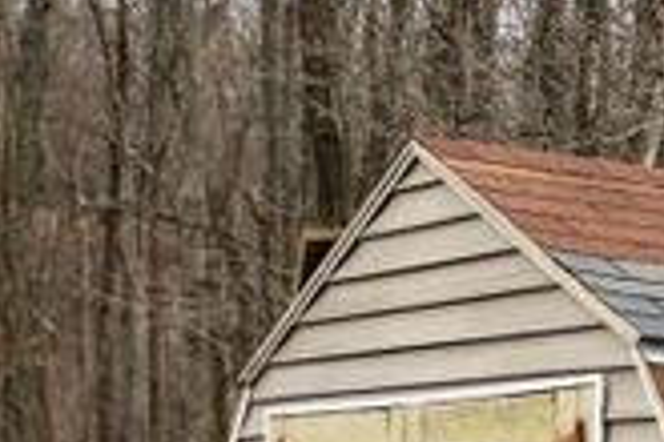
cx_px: 1360
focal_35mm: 111
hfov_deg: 14.8
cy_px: 470
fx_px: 2047
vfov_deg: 12.2
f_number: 8
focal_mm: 14
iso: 100
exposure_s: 1/100
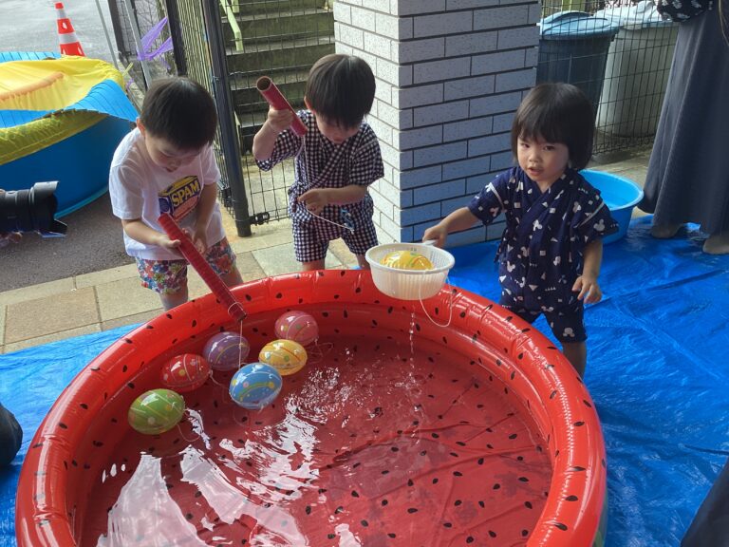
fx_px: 653
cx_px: 364
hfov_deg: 58.4
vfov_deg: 45.4
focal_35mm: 31
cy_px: 274
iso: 32
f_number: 2.4
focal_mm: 3.3
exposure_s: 1/100
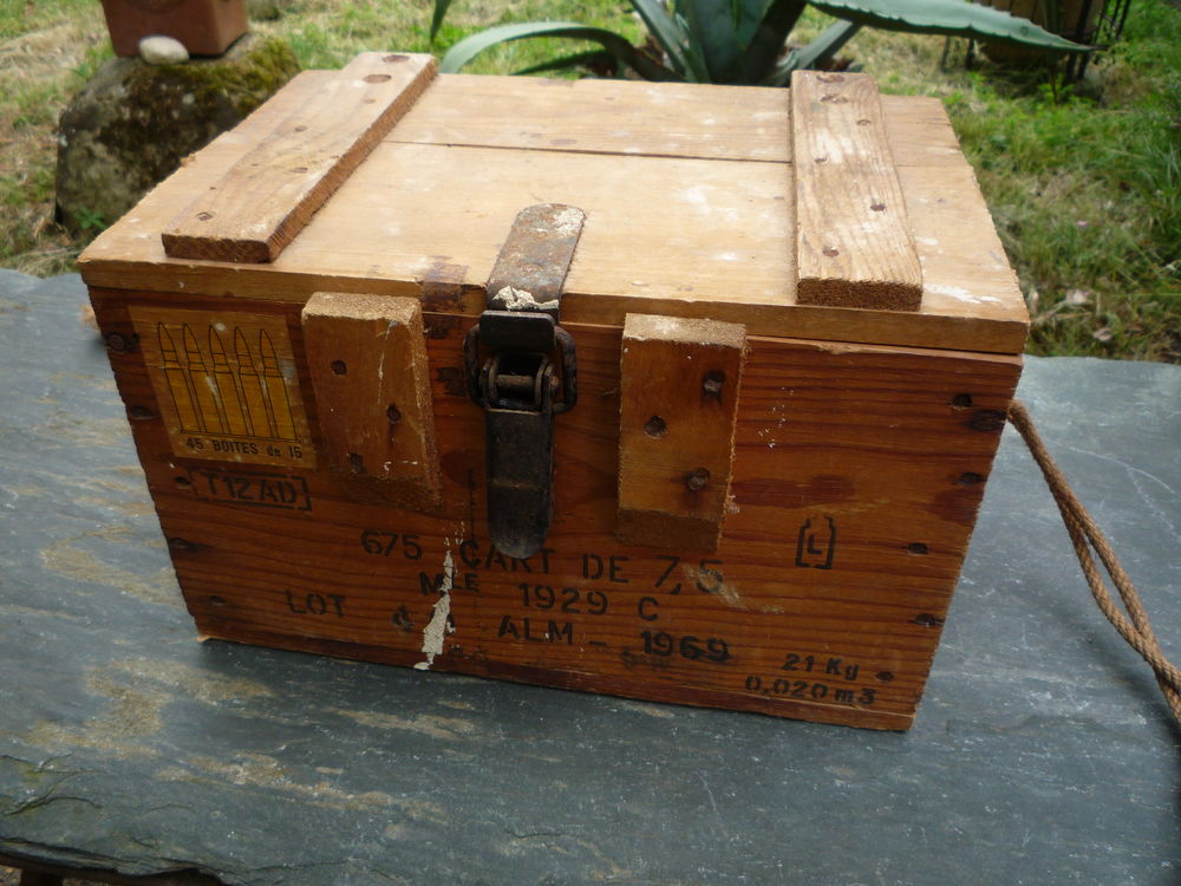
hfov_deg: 60.0
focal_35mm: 30
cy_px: 443
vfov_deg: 46.8
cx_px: 590
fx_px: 1024
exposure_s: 1/100
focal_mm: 5.2
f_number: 3.3
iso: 100
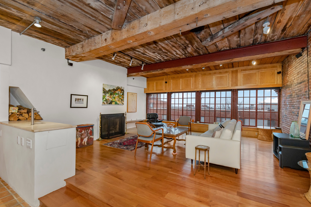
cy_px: 104
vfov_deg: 77.2
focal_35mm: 15
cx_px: 165
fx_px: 129
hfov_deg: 100.3
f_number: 5.6
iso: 1600
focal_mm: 14
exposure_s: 1/200
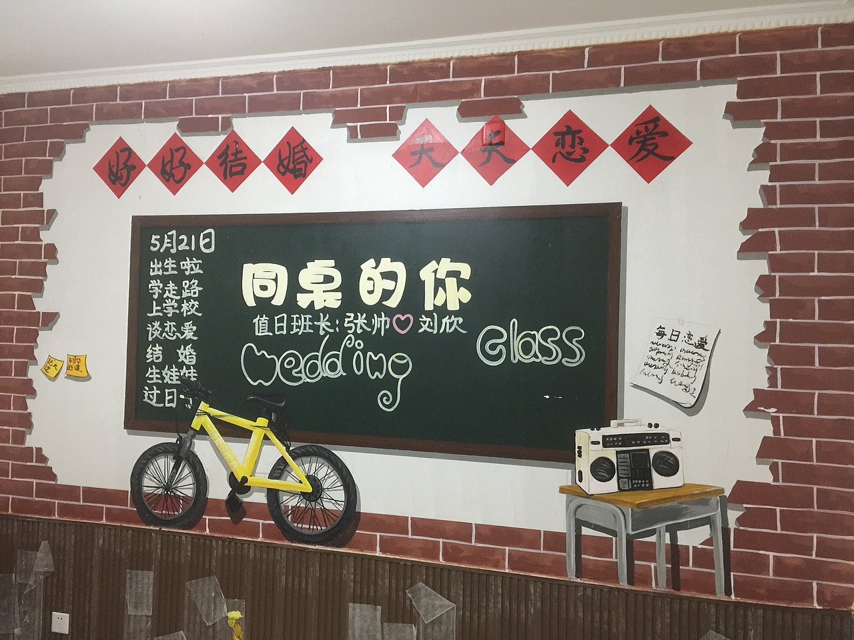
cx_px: 427
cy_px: 320
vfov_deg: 48.2
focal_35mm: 29
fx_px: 715
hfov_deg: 61.7
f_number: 2.2
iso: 125
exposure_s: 1/17
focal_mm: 4.15
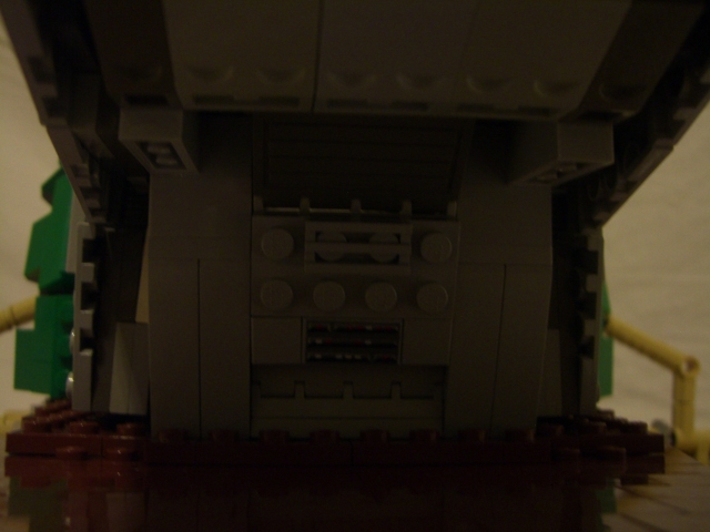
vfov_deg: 37.7
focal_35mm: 38
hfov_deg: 49.0
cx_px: 355
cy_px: 266
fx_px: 779
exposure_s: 1/8
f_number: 2.7
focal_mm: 6.2
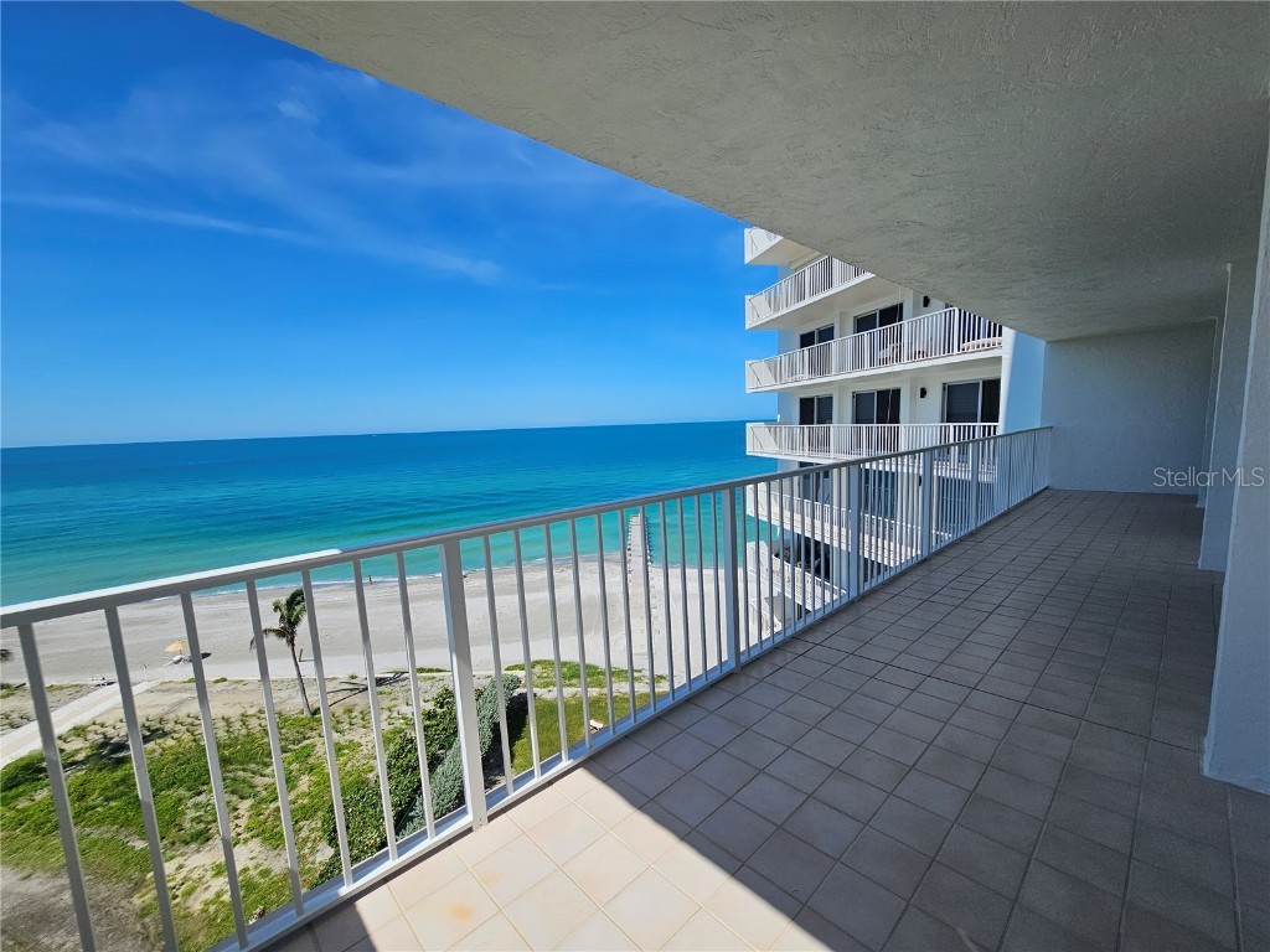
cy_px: 476
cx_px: 635
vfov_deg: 89.9
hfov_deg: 106.2
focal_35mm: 13
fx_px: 477
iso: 50
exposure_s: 1/3707
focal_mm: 2.2
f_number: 2.2
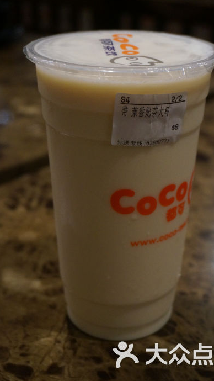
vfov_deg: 39.5
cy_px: 190
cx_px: 123
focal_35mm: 53
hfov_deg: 22.8
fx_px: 530
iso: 2500
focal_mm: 33
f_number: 5
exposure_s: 1/60
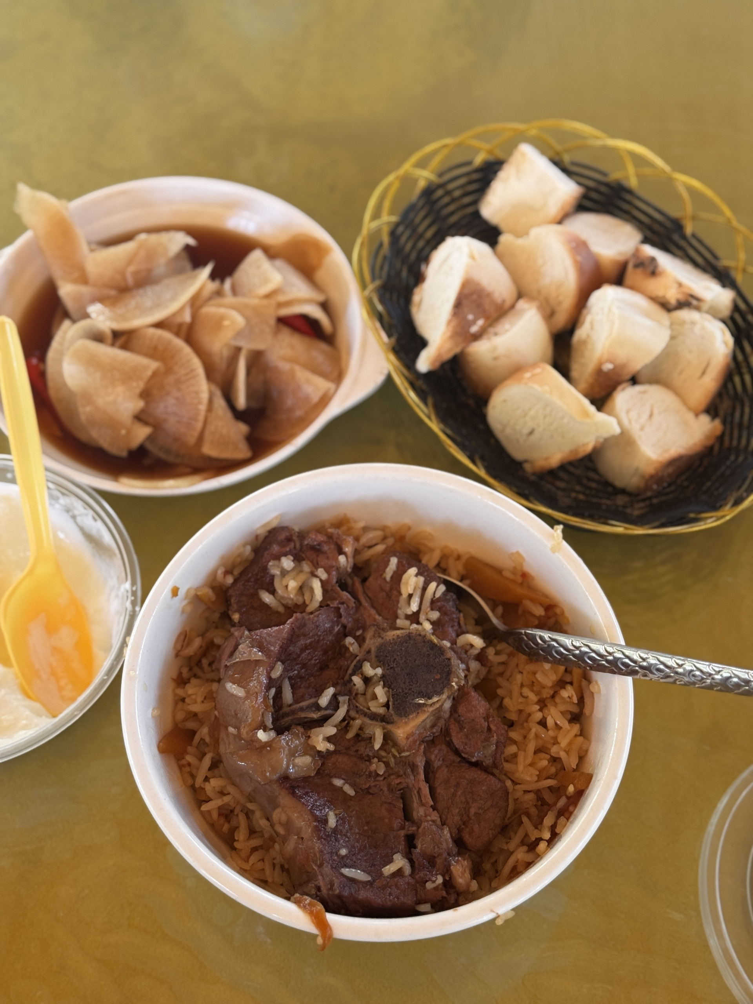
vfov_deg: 39.7
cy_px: 502
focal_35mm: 48
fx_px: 1392
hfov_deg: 30.3
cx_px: 376
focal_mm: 6.76
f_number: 1.78
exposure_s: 1/60
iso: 100
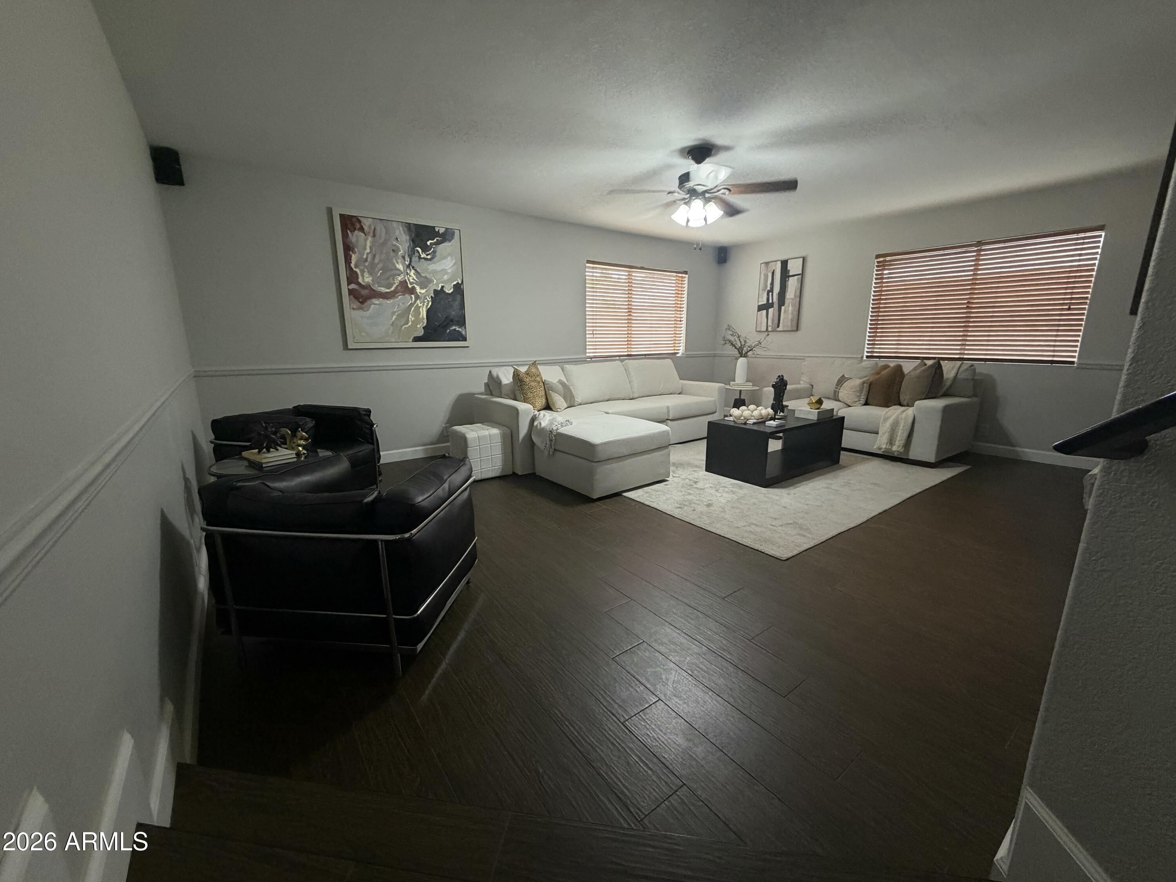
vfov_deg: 85.7
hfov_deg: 102.1
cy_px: 441
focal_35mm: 14
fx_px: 476
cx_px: 588
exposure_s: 1/60
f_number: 2.2
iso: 320
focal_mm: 2.22
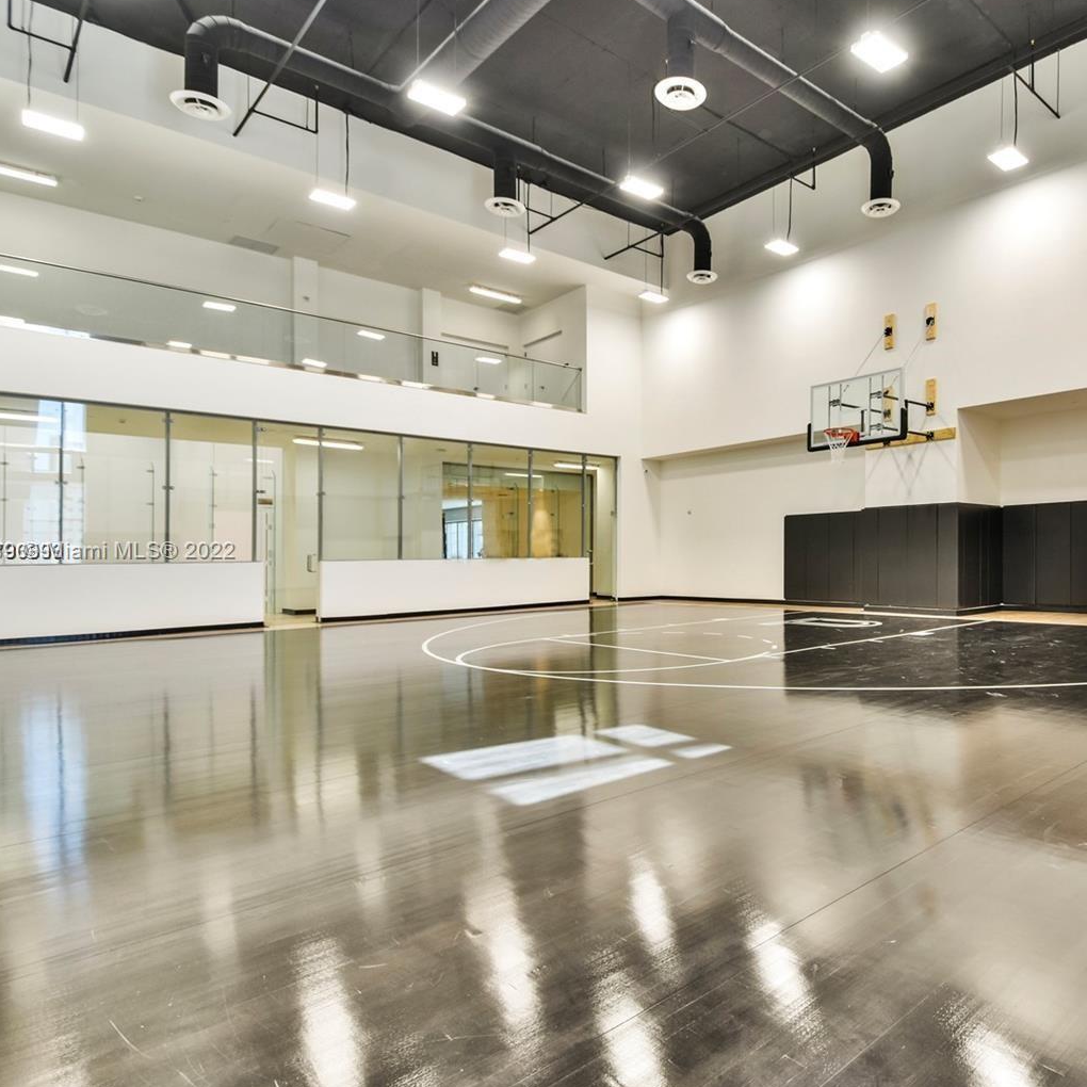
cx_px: 746
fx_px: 711
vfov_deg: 74.8
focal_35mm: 20
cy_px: 552
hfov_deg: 72.0
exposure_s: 1/40
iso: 250
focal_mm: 10
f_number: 4.5
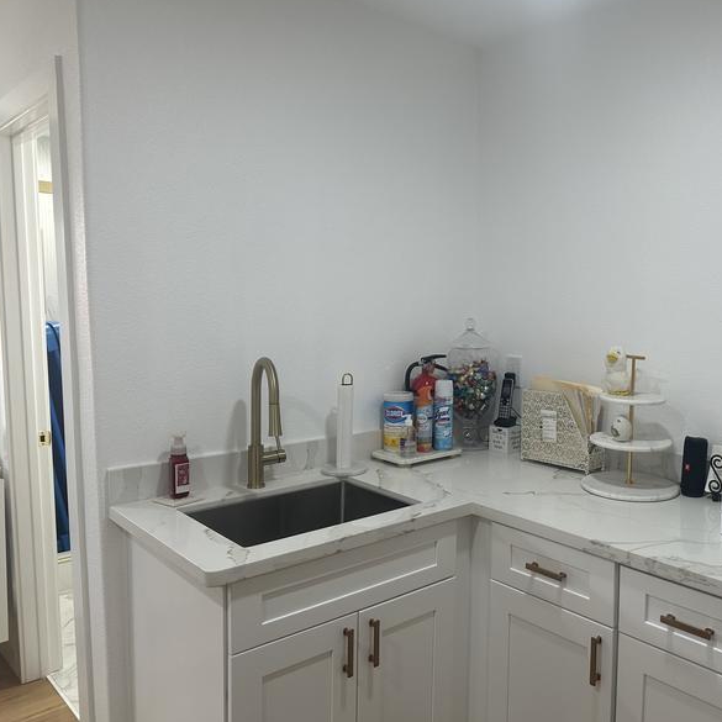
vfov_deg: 55.6
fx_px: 684
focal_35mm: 29
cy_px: 355
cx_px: 483
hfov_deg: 54.5
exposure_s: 1/120
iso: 160
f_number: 1.78
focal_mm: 6.86
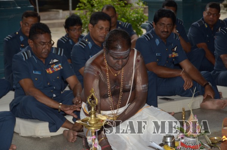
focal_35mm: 98
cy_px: 75
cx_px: 114
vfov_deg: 14.0
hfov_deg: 21.0
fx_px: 613
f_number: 5
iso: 320
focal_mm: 65
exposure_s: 1/160
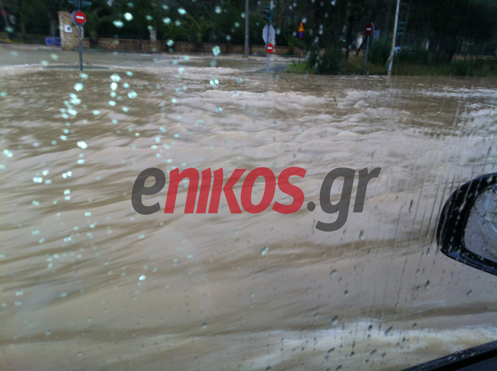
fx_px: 502
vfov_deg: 40.6
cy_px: 186
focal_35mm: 35
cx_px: 248
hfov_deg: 52.7
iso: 80
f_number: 2.8
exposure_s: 1/20
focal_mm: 3.85
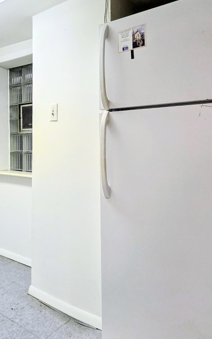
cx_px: 63
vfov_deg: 67.7
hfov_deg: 45.0
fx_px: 250
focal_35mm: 27
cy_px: 134
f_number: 2.2
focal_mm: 2.2
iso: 320
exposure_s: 1/120
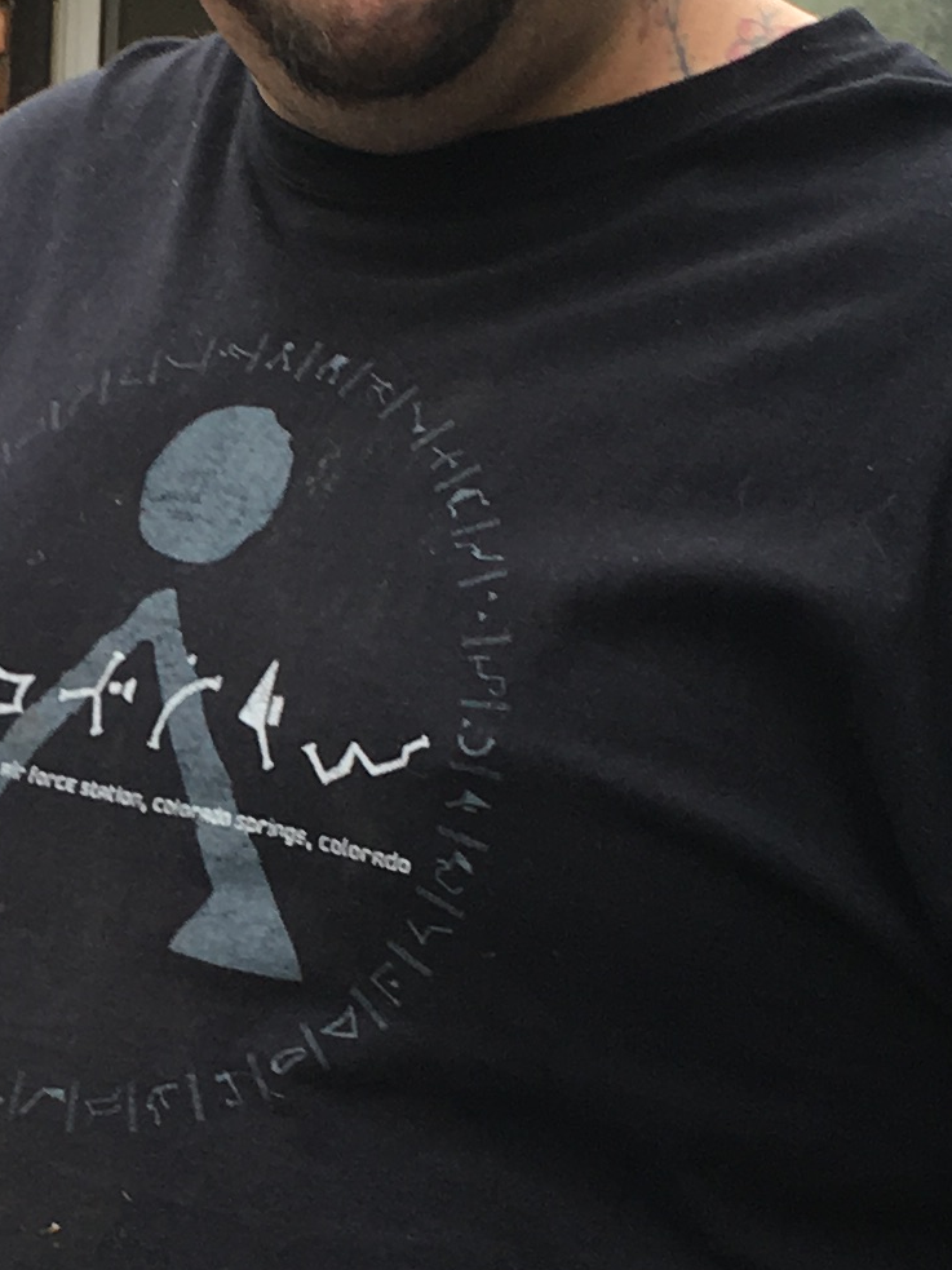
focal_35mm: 119
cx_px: -40
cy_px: 778
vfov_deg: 16.5
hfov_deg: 12.3
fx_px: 4365
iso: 32
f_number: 2.2
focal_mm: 4.15
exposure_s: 1/60
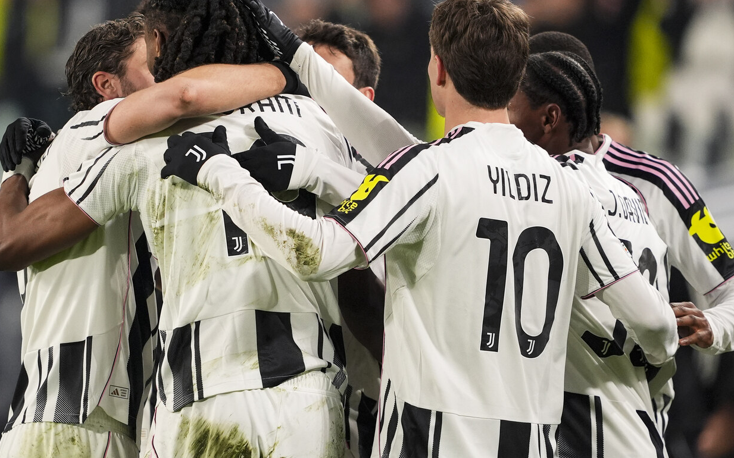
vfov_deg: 2.8
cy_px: 204
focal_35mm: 463
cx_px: 361
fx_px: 9260
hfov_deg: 4.5
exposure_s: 1/1600
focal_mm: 400
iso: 2000
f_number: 2.8
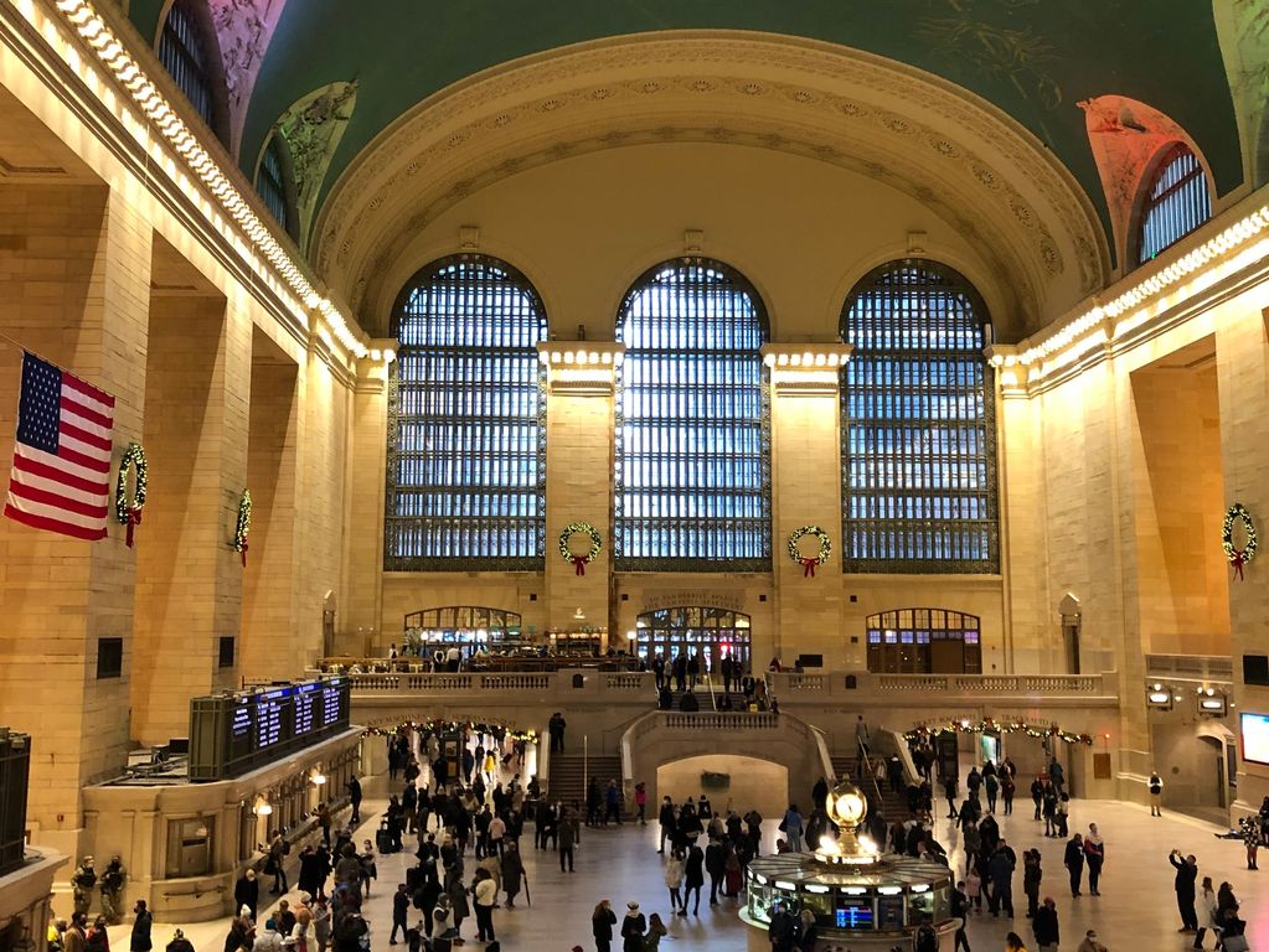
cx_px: 634
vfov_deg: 49.8
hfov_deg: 63.4
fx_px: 1027
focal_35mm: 28
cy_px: 476
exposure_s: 1/13
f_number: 1.8
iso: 100
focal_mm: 4
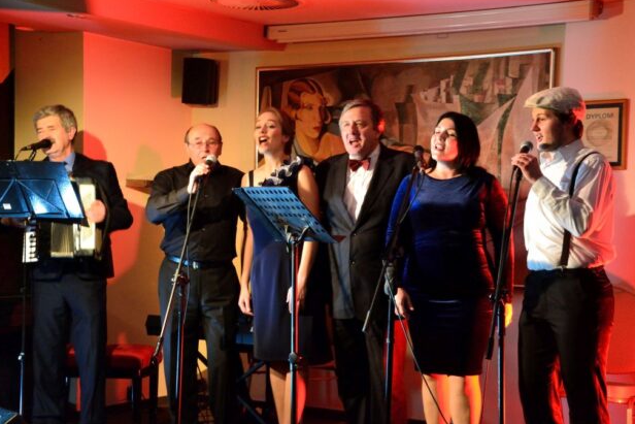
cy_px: 211
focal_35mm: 70
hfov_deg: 28.8
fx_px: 1235
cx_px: 314
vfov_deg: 19.5
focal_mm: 46
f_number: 7.1
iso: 3200
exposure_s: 1/20
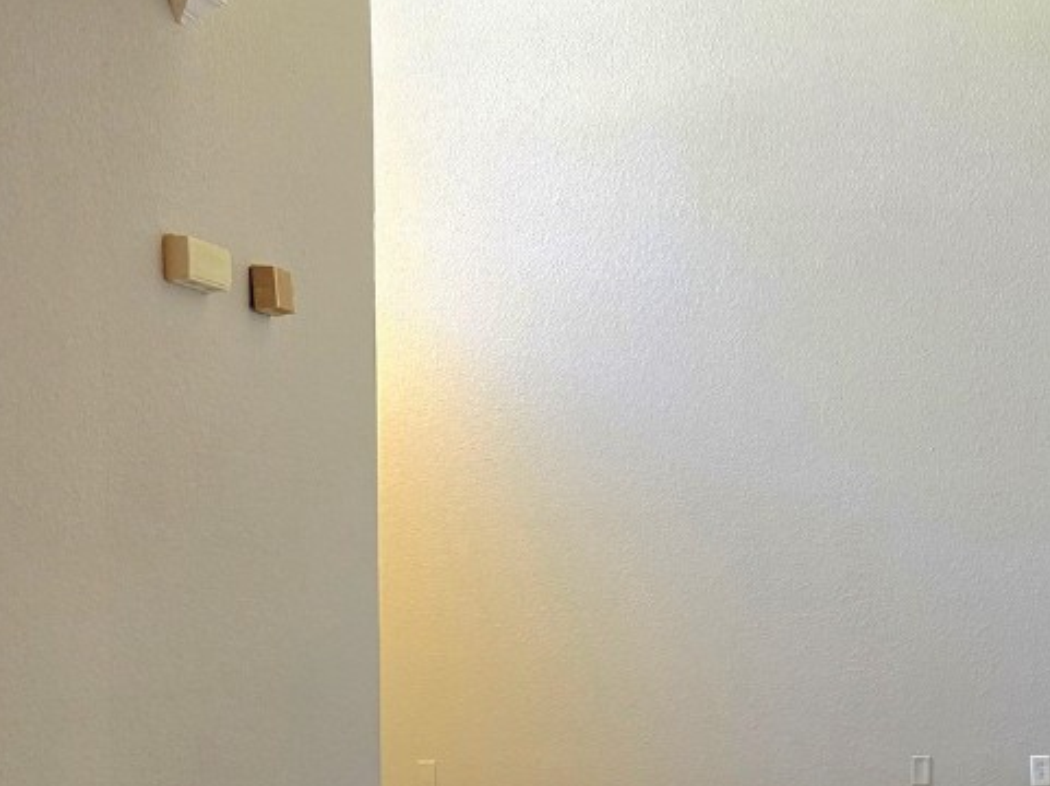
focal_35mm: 49
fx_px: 1485
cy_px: 557
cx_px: 969
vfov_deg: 29.3
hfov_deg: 36.2
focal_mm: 6.3
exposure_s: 1/60.2
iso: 640
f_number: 1.7
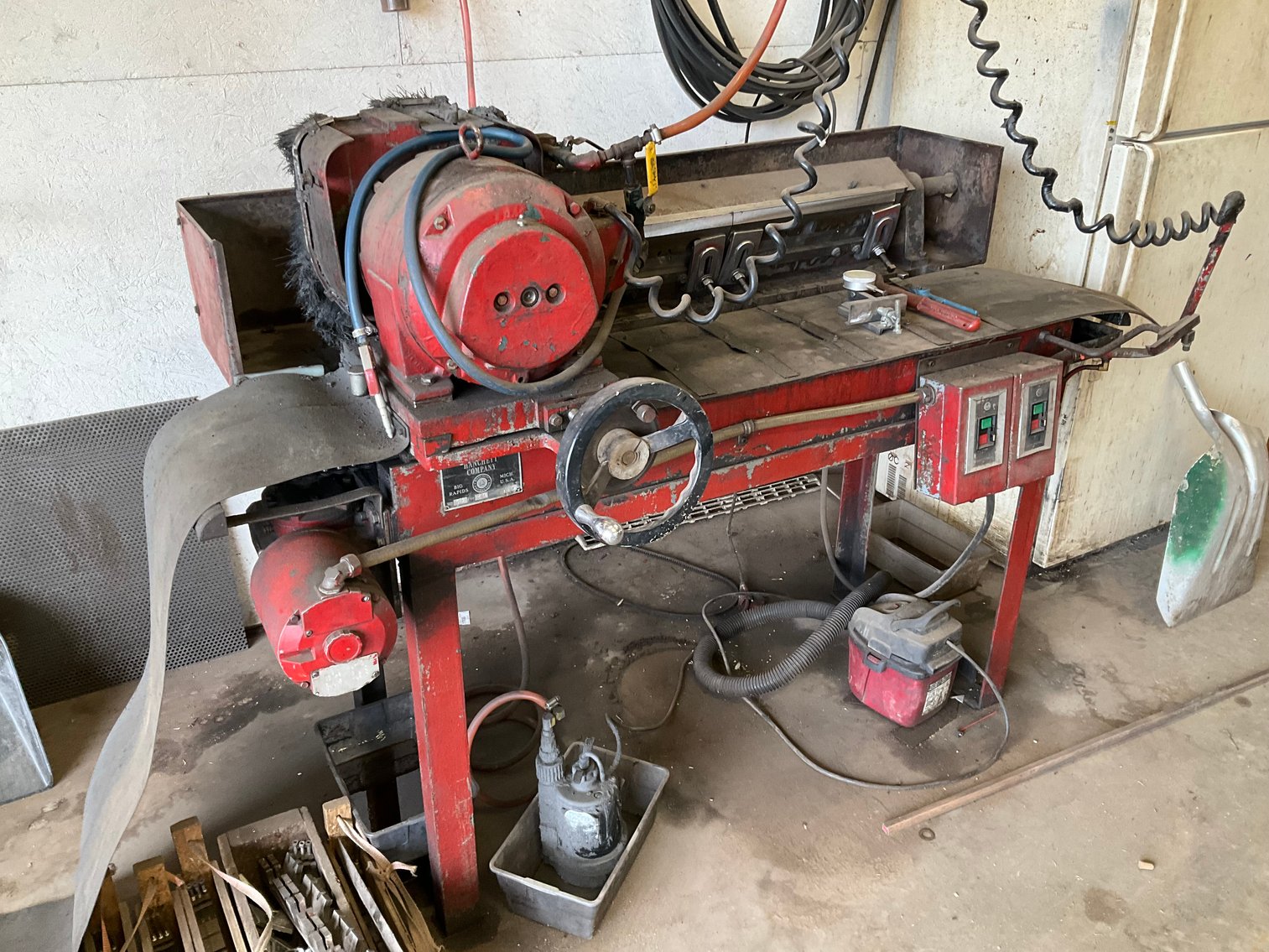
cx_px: 634
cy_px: 476
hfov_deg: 61.7
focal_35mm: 29
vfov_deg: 48.2
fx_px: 1063
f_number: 1.8
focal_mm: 3
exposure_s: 1/60
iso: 80
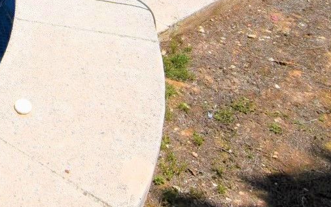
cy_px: -126
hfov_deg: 28.9
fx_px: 539
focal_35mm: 60
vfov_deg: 18.5
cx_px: -80
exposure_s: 1/200
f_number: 11
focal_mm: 11
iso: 100
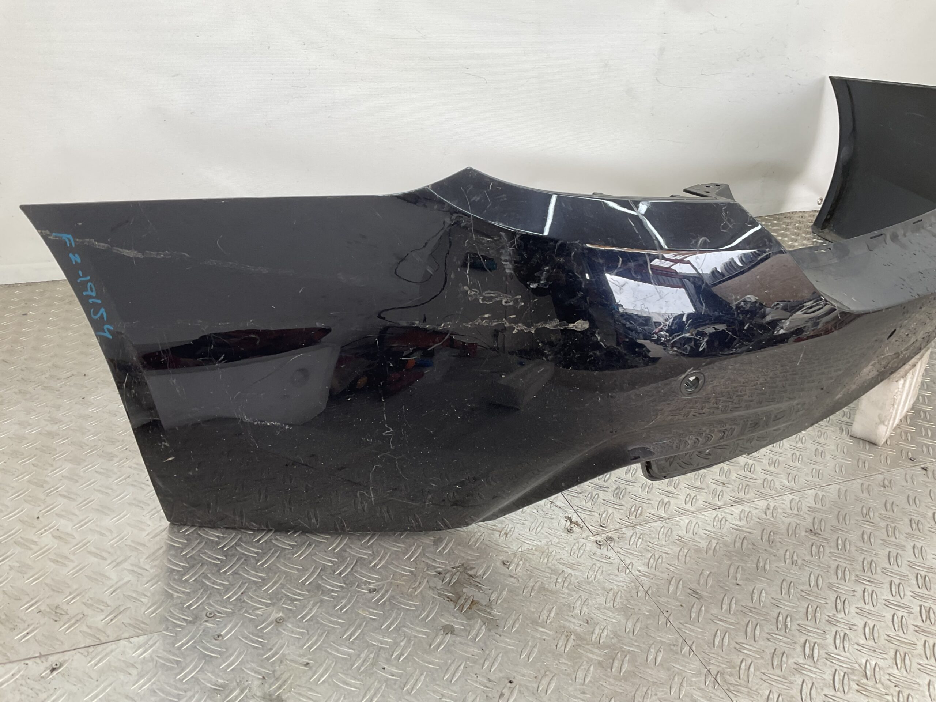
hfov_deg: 61.7
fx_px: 784
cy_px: 351
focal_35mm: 29
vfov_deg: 48.2
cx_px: 468
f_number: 1.8
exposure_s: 1/100
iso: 20
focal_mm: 3
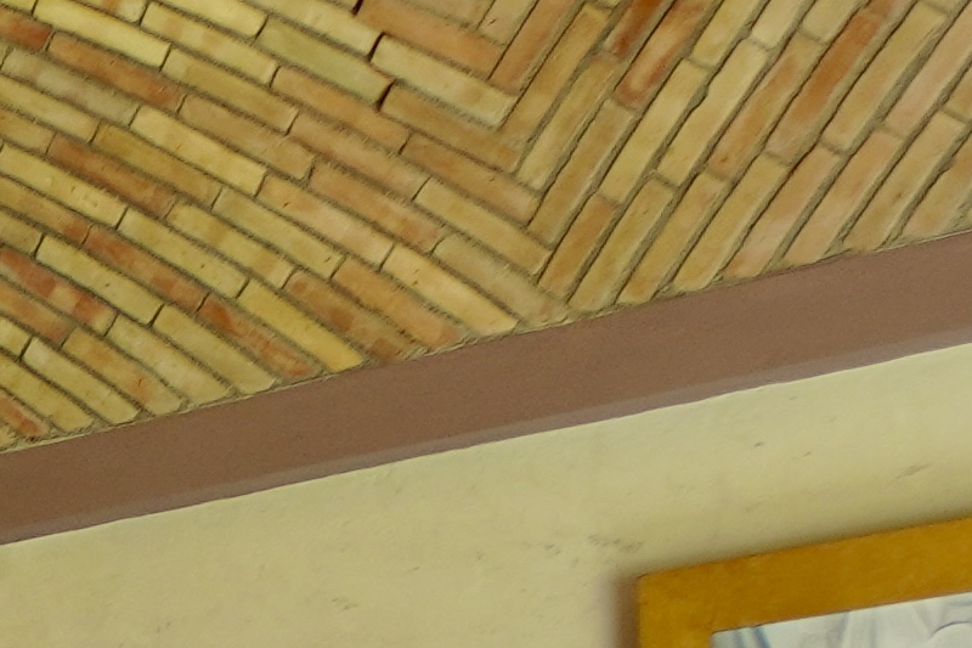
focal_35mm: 124
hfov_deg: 13.2
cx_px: -1227
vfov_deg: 9.9
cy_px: 1486
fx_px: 3340
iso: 160
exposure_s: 1/30
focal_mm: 11
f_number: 2.8
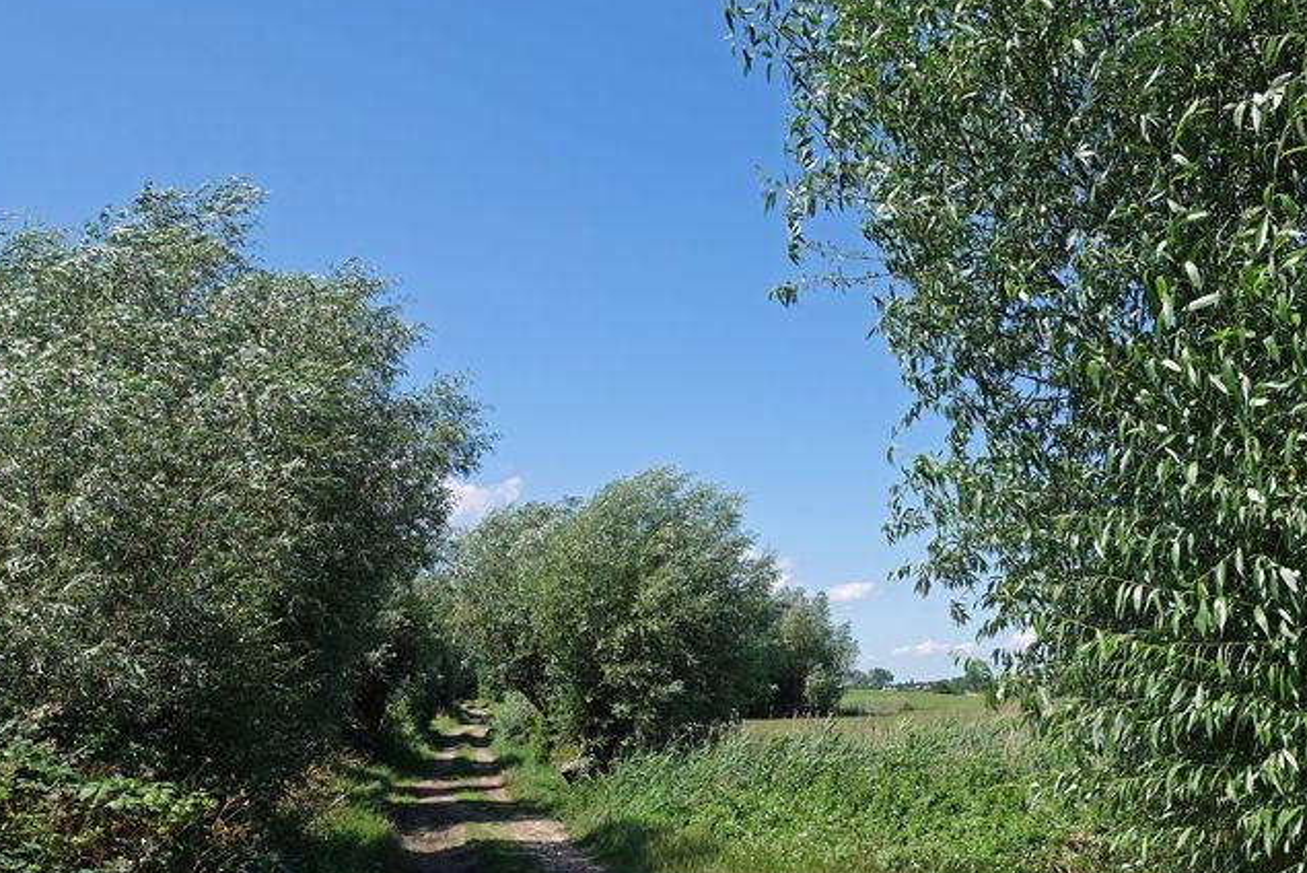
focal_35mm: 34
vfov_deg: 38.6
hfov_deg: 55.0
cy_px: 560
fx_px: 1235
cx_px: 834
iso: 125
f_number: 4
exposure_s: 1/125
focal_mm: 8.8
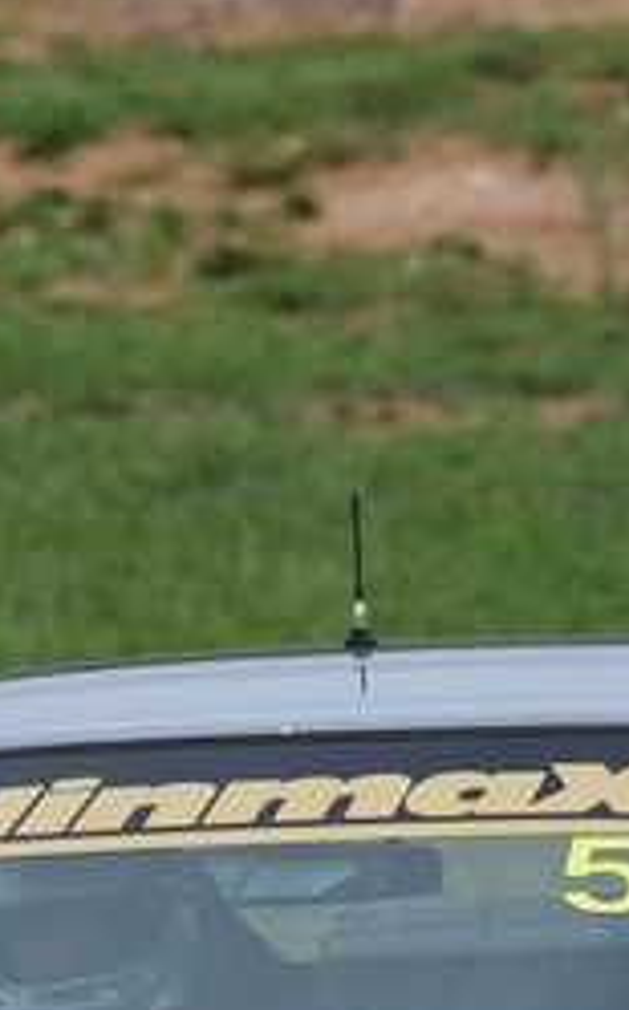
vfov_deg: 0.9
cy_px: 921
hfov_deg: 0.5
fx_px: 67695
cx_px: 215
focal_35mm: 2461
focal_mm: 500
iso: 800
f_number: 11
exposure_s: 1/640
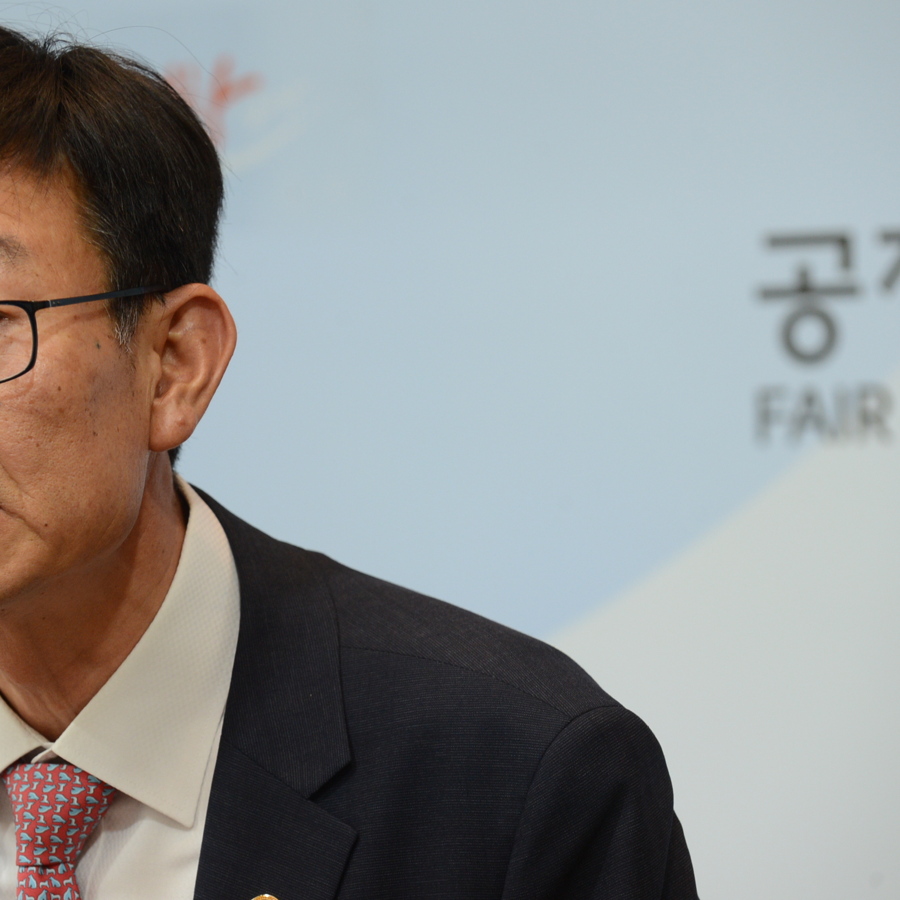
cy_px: 451
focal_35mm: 237
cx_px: 301
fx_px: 6971
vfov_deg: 7.4
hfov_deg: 7.4
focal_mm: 175
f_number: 5.6
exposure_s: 1/125
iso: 1600
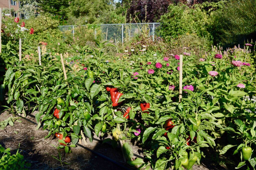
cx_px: 128
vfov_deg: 34.2
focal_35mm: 39
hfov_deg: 49.6
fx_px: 277
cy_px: 85
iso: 400
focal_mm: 26
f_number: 11
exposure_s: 1/500
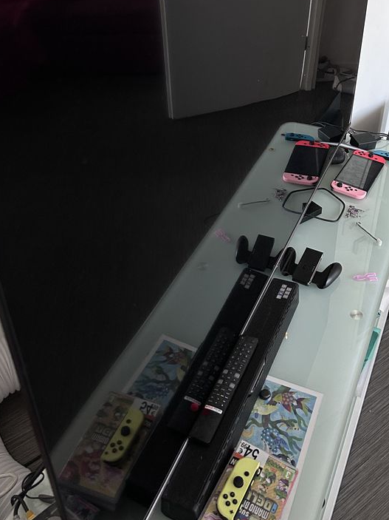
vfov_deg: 48.9
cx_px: 221
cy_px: 158
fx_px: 555
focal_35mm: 37
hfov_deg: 38.6
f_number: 1.5
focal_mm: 5.7
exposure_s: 1/30
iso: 800
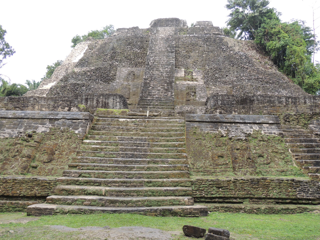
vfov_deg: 42.9
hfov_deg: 55.4
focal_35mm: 33
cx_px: 160
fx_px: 305
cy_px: 120
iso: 100
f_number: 3.2
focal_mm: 5.8
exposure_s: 1/200
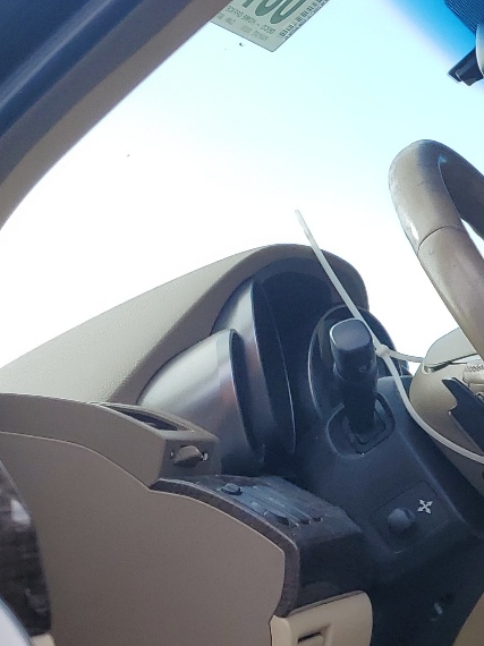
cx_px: 841
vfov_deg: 25.6
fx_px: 1362
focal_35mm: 73
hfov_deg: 17.0
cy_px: 611
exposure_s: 1/769
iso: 50
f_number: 1.5
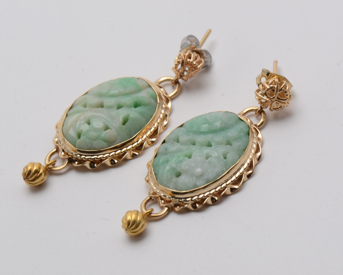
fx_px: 1468
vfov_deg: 10.7
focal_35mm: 145
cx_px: 185
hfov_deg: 13.3
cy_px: 138
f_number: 18
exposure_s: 1/125
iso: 200
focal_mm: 85
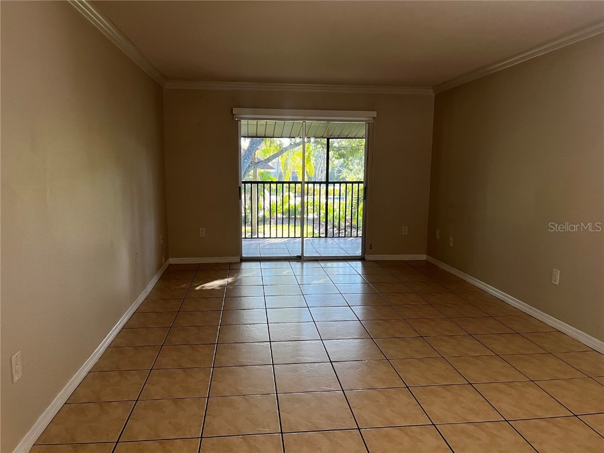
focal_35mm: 26
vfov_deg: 53.1
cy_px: 226
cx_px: 302
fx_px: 454
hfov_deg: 67.3
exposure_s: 1/60
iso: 80
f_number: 1.6
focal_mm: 5.1
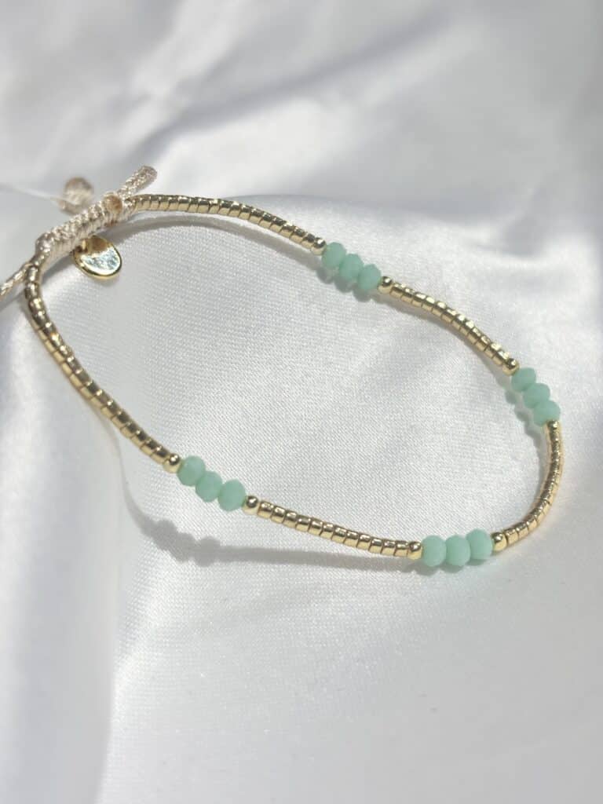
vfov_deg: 36.8
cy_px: 402
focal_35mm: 52
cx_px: 302
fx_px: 1208
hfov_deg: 28.0
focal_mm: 5.96
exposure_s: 1/446
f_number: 1.6
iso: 32
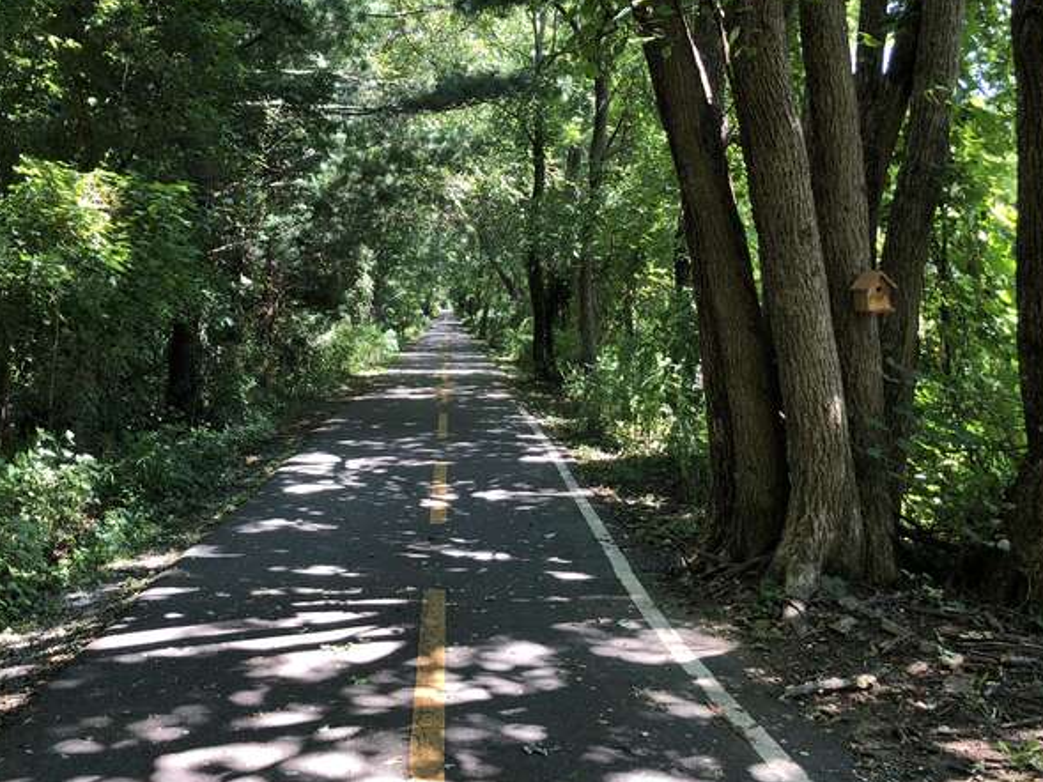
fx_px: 1145
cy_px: 281
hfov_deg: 48.5
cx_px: 388
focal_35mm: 38
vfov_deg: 37.4
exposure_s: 1/120
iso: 40
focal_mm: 4
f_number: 1.8
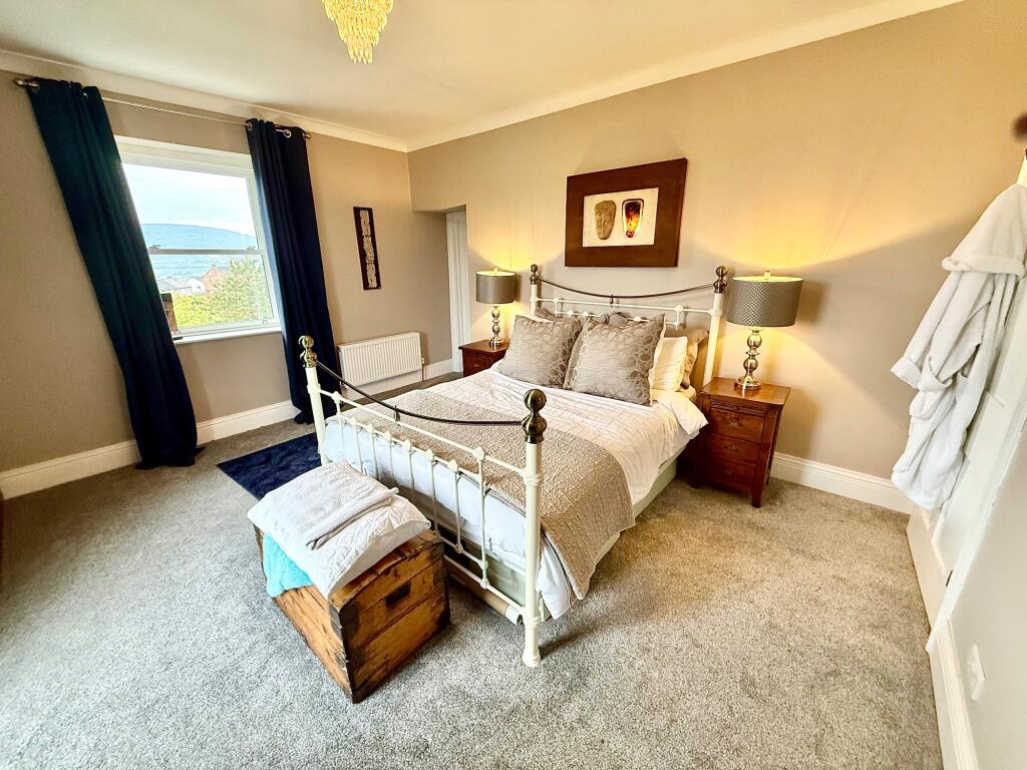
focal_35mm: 14
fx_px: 415
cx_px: 514
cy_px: 385
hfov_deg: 102.1
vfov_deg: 85.7
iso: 250
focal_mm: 2.22
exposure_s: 1/100
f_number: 2.2
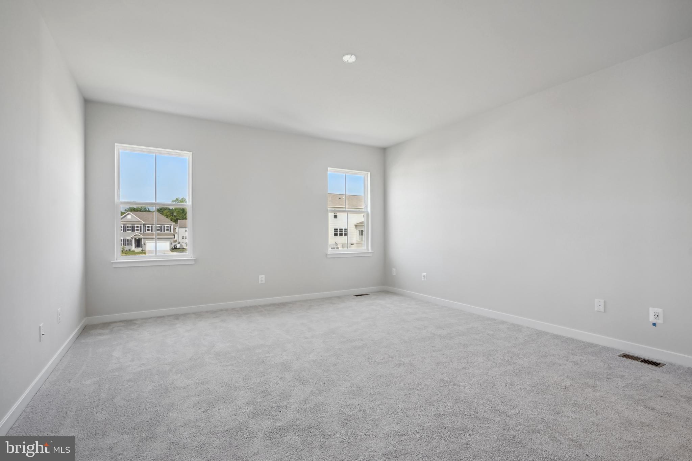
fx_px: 308
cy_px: 230
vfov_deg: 73.7
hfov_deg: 96.7
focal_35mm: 16
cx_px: 346
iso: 800
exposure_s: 1/50
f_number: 8
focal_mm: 16
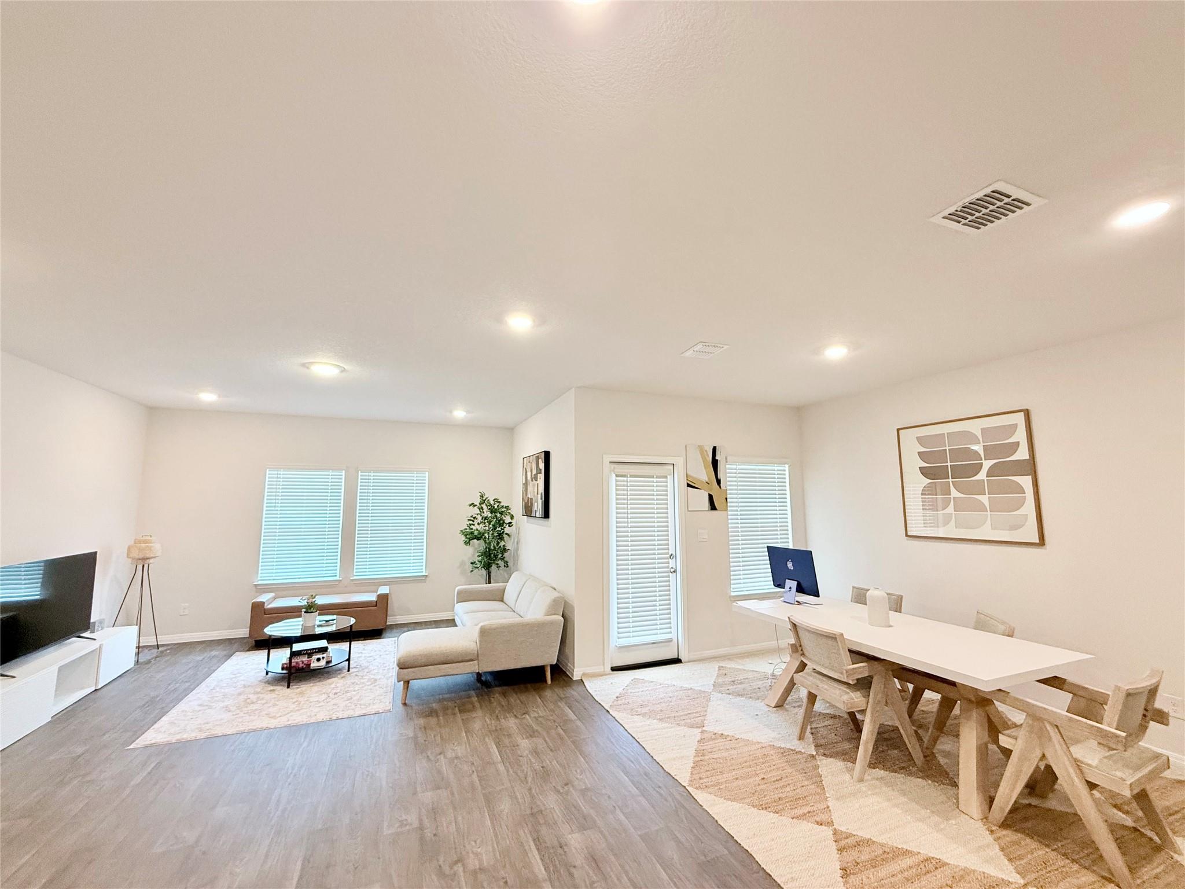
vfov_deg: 85.7
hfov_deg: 102.1
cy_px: 444
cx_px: 592
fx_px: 479
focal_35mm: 14
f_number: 2.2
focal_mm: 2.22
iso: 320
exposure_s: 1/120
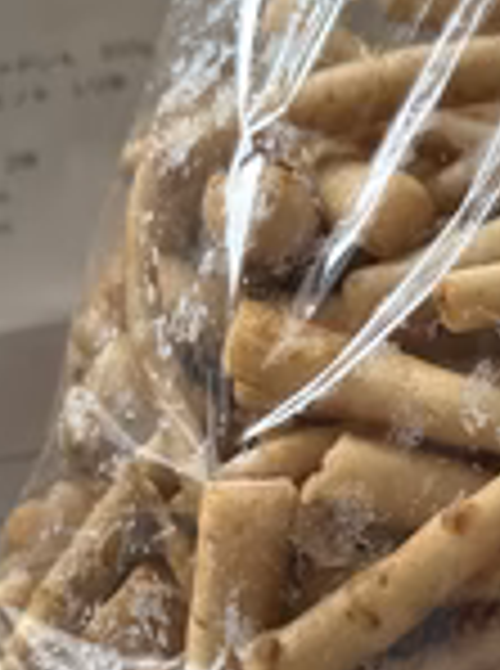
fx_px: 1354
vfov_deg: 27.5
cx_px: 486
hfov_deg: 20.3
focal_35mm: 70
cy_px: 499
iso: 250
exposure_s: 1/60
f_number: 1.5
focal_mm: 5.7
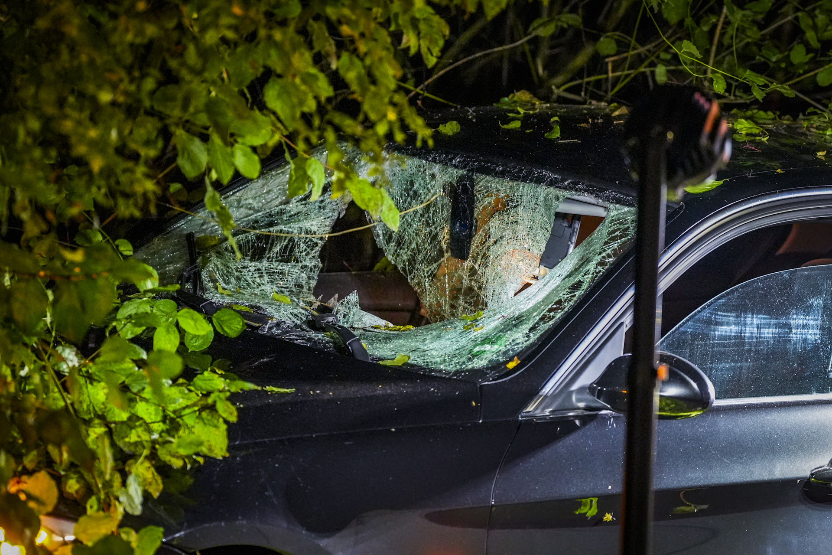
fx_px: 2981
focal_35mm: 129
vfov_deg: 10.6
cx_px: 416
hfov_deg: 15.9
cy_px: 278
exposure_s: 1/100
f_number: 2.8
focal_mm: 129
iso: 6400
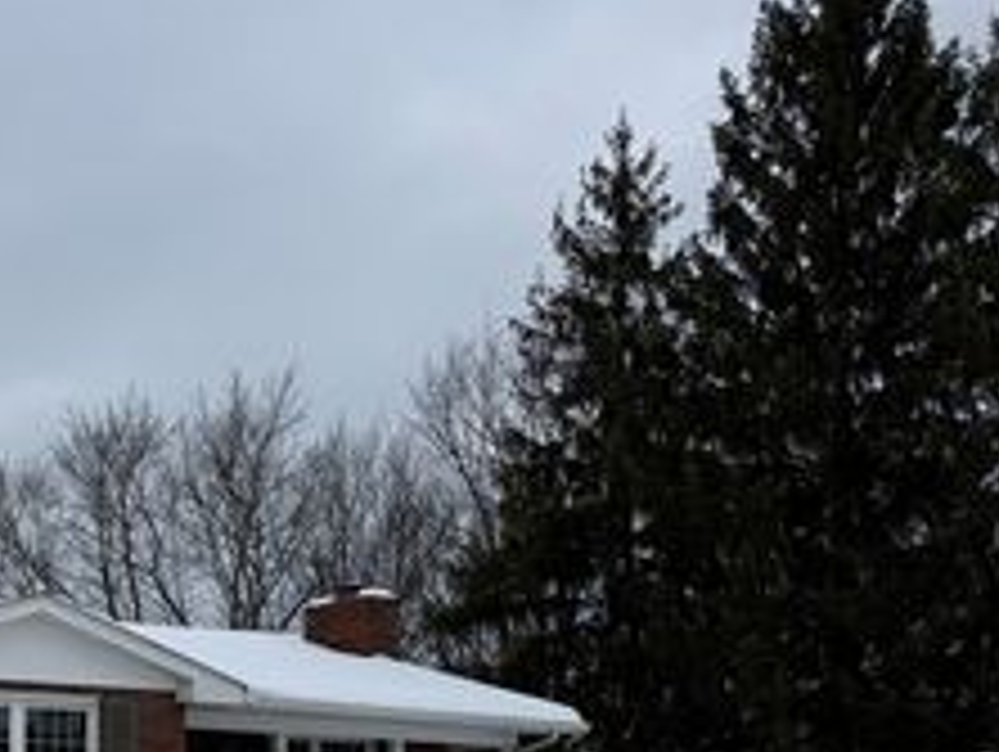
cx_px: -104
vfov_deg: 25.7
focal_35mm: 54
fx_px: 1560
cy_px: 754
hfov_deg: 31.5
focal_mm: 6.76
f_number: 1.78
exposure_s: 1/4167
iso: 80
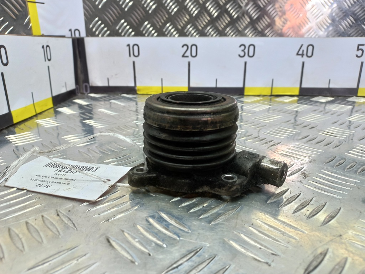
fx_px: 264
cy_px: 137
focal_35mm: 25
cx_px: 182
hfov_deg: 69.4
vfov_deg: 54.9
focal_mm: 4.6
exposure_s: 1/50
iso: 50
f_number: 1.8
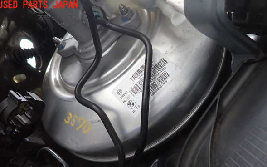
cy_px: 102
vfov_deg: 45.7
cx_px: 131
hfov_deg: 68.4
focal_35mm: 27
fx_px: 196
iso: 400
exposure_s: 1/30
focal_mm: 4.5
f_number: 2
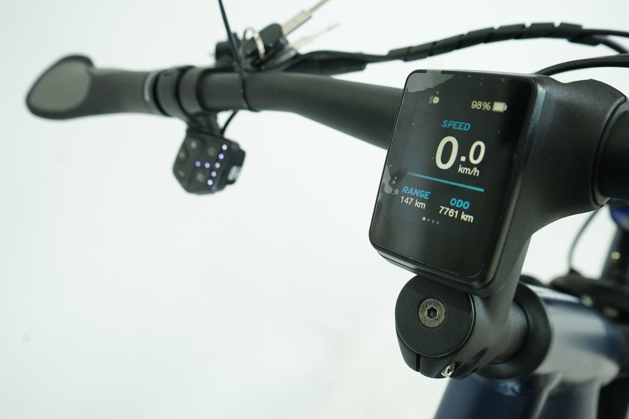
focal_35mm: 28
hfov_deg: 65.5
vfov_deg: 46.4
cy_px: 210
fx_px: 489
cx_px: 314
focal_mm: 28
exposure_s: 1/200
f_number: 5.6
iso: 2500
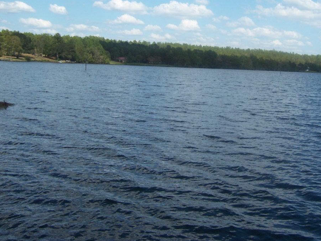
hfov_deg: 42.4
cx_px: 211
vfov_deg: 32.6
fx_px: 408
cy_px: 82
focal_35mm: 44
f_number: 5.6
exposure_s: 1/500
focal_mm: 5.5
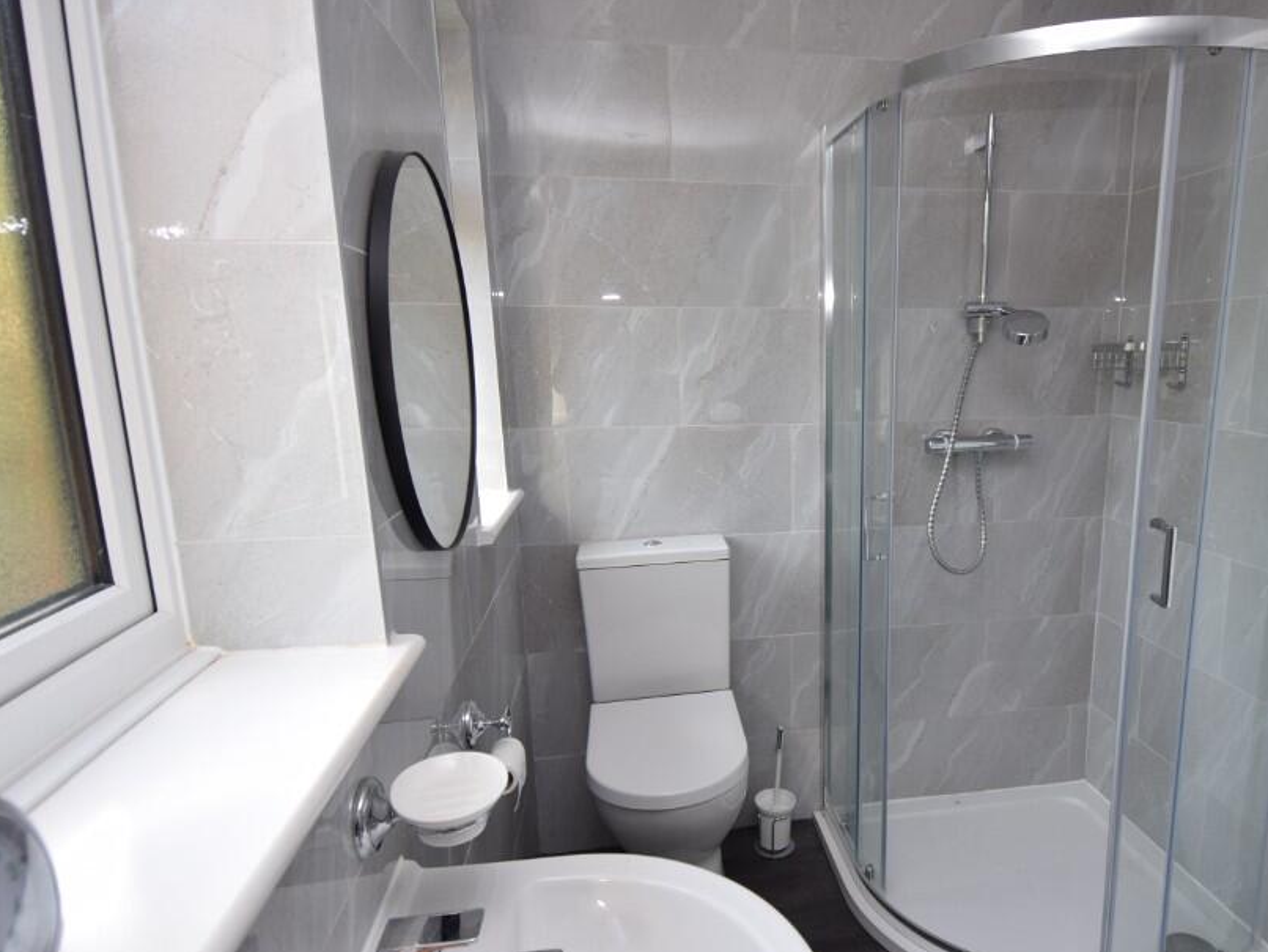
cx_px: 776
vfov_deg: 60.9
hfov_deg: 75.3
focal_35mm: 22
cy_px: 532
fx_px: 806
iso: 400
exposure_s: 1/125
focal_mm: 12
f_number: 5.6
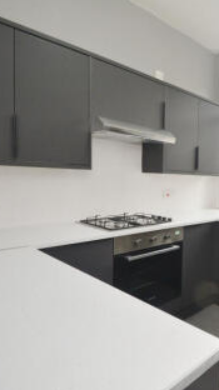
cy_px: 196
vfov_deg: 76.4
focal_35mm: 24
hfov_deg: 38.2
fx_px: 248
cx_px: 249
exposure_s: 1/80
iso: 400
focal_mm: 10
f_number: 5
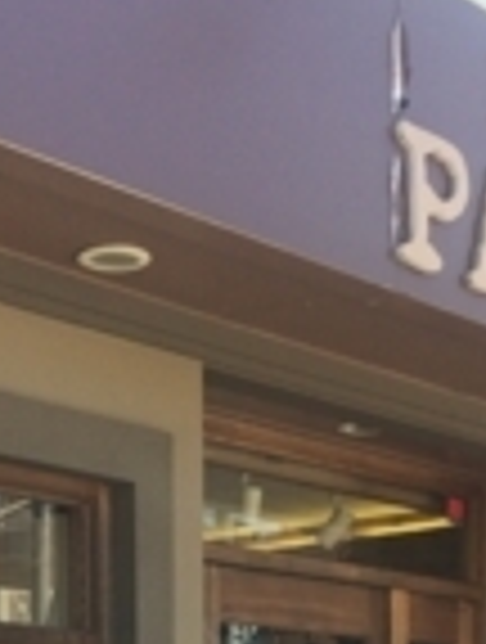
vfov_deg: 19.8
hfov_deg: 16.3
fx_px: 1696
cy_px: 838
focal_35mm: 91
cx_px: 238
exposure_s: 1/339
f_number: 2.2
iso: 32
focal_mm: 4.15
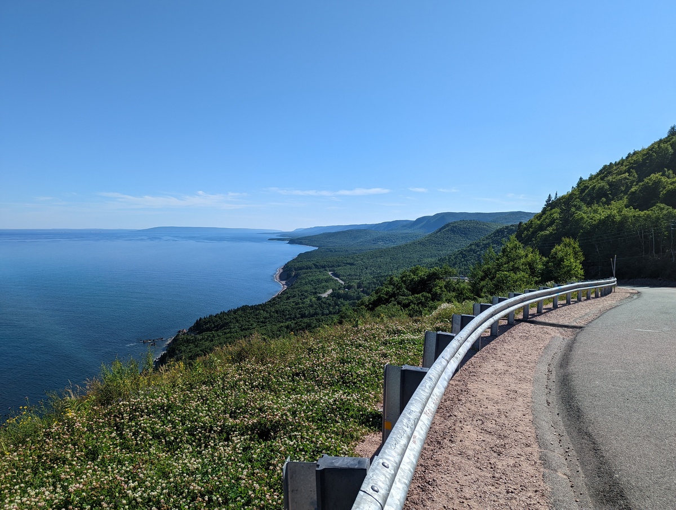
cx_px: 338
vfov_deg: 57.0
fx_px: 469
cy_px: 255
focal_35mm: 24
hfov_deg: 71.5
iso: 44
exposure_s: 1/2833
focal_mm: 6.81
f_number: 1.85
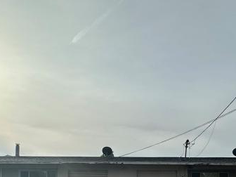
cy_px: 174
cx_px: 119
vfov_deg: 33.2
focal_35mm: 40
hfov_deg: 46.8
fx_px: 273
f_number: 2.2
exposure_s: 1/4132
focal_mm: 2.22
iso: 40
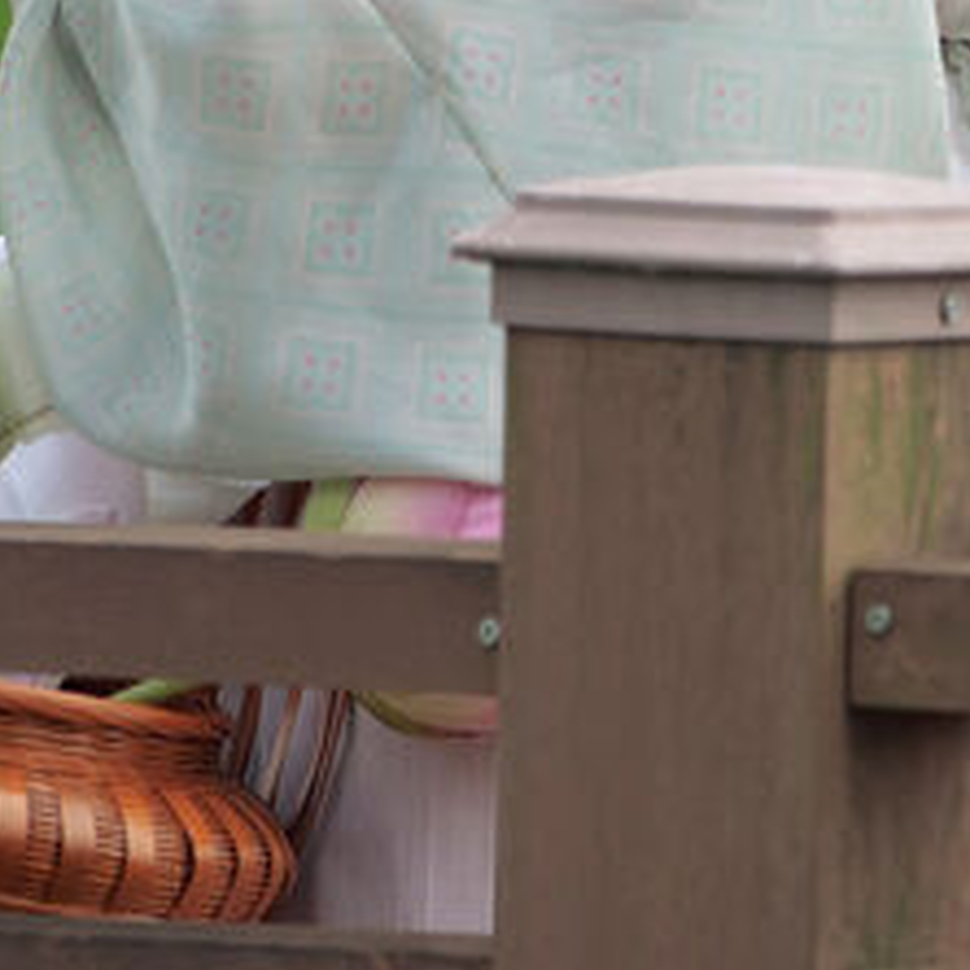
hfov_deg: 2.3
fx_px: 24506
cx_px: 2158
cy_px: -743
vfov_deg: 2.3
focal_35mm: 773
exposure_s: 1/800
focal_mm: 168
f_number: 2.8
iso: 100
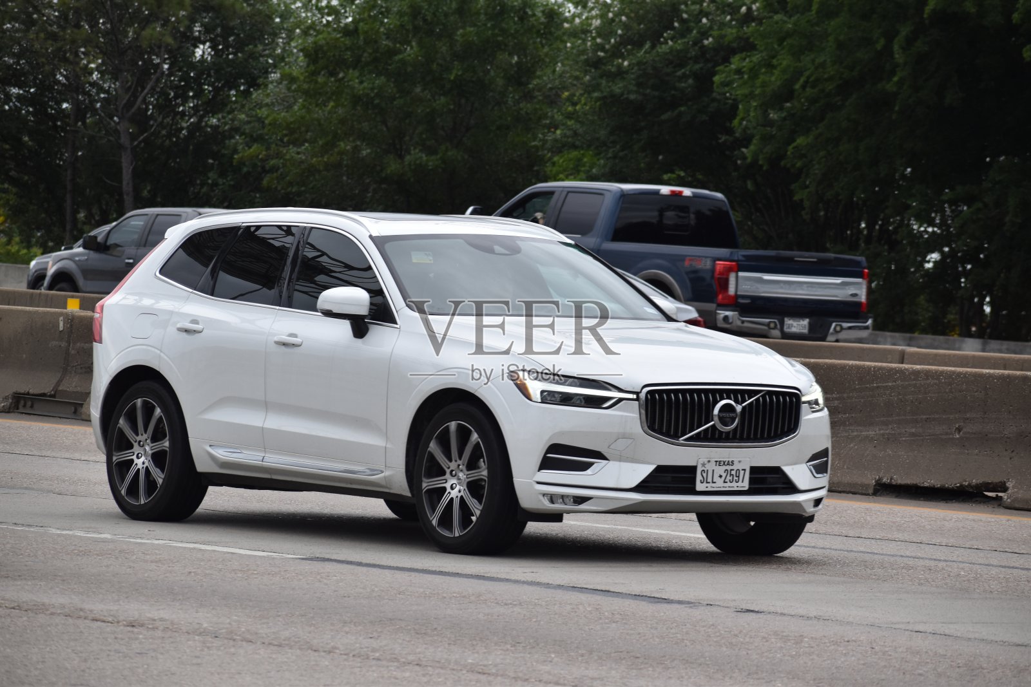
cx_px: 516
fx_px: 5241
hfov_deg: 11.2
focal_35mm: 183
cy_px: 344
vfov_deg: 7.5
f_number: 6.3
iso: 400
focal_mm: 122
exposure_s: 1/1600
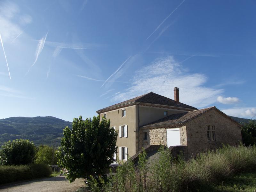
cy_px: 96
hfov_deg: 69.4
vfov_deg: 54.9
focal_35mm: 25
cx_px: 128
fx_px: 185
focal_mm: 4.5
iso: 100
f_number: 4
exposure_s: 1/1000
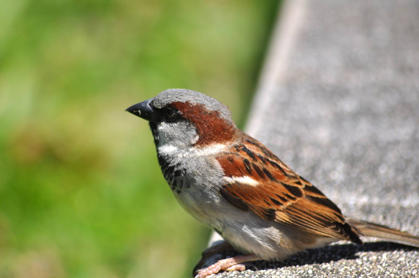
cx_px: 210
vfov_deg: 3.0
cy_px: 139
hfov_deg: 4.6
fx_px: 5232
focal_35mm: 450
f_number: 5.6
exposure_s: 1/2000
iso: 400
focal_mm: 300
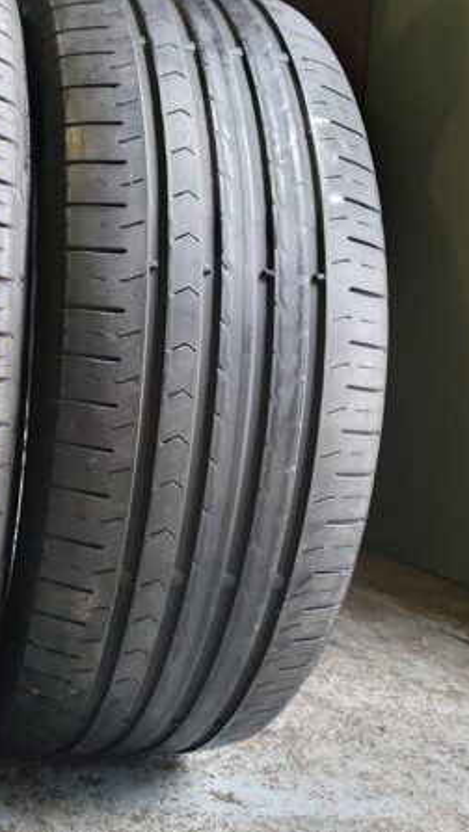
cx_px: 4
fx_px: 839
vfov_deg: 52.8
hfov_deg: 29.3
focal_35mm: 38
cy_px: 415
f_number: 1.5
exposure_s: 1/50
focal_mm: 4.32
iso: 500
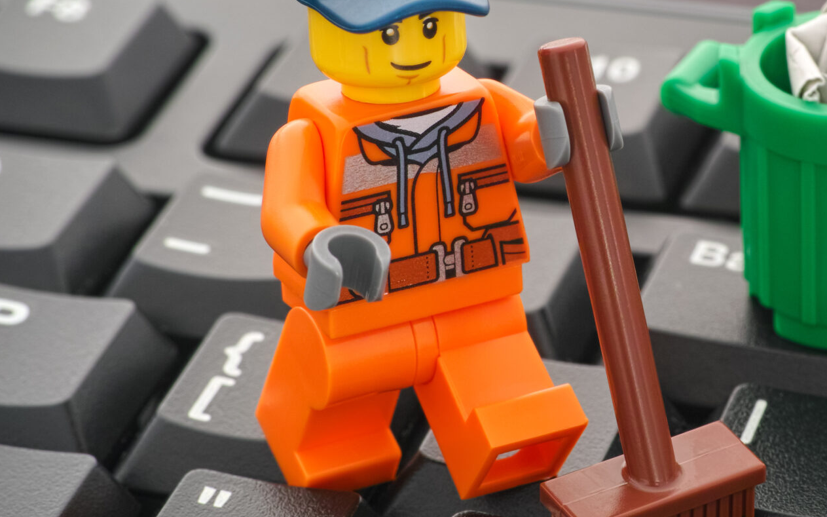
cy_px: 247
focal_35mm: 155
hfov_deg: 13.4
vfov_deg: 8.5
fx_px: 3493
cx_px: 657
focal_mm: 50
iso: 100
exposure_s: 1
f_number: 11
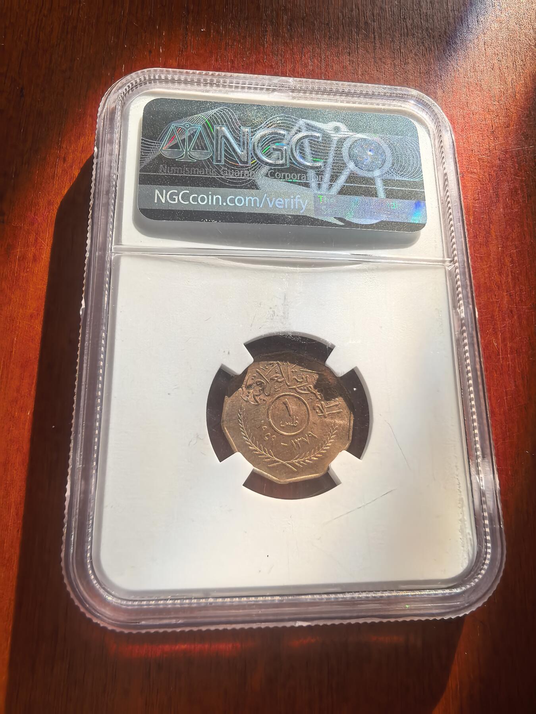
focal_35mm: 24
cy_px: 357
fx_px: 495
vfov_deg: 71.6
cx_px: 268
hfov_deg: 56.8
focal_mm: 1.68
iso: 50
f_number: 2.2
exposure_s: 1/474
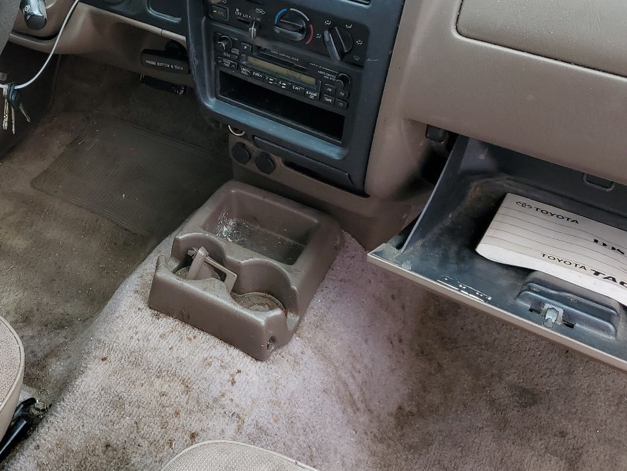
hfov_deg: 42.5
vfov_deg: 32.7
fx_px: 779
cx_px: 160
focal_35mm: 43
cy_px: 99
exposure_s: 1/250
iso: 50
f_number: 1.5
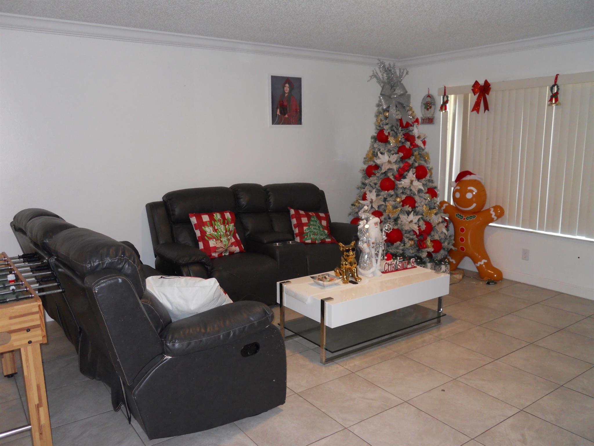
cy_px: 223
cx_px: 297
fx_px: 480
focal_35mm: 28
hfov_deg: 63.4
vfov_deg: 49.7
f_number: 2.7
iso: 200
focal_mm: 5
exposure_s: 1/25
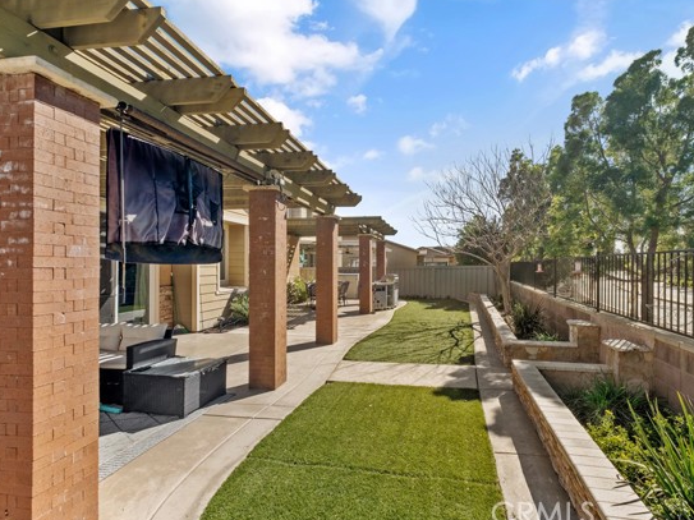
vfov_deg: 74.7
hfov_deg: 90.5
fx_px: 341
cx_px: 394
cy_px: 259
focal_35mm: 17
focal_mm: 10
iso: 200
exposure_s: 1/150
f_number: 8
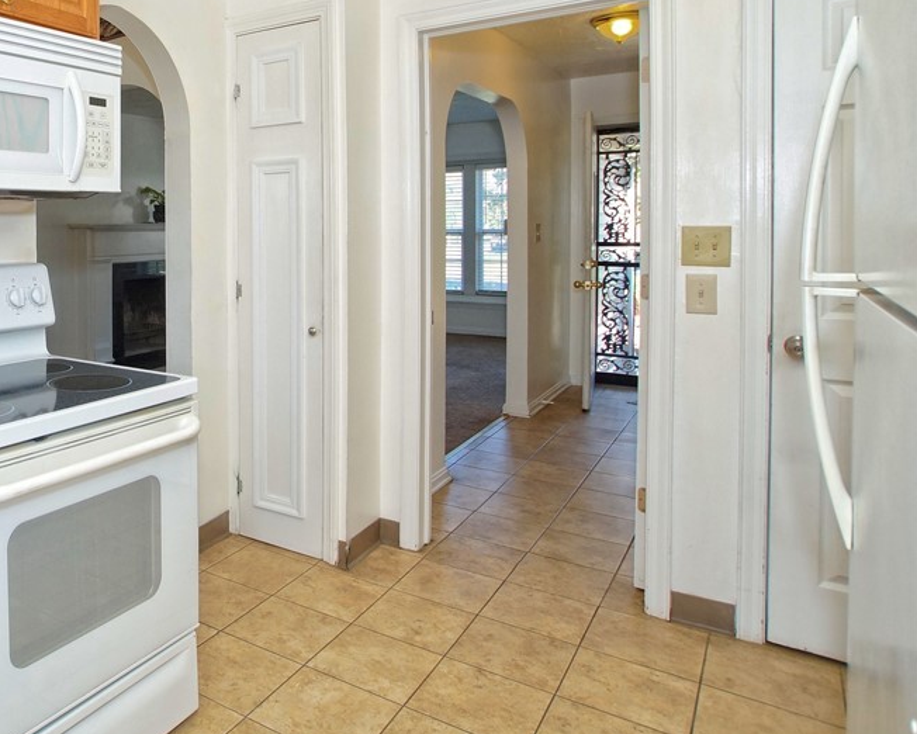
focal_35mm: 26
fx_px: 700
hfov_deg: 59.9
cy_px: 248
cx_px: 154
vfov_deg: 54.3
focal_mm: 11
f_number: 4.5
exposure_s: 1/125
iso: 400
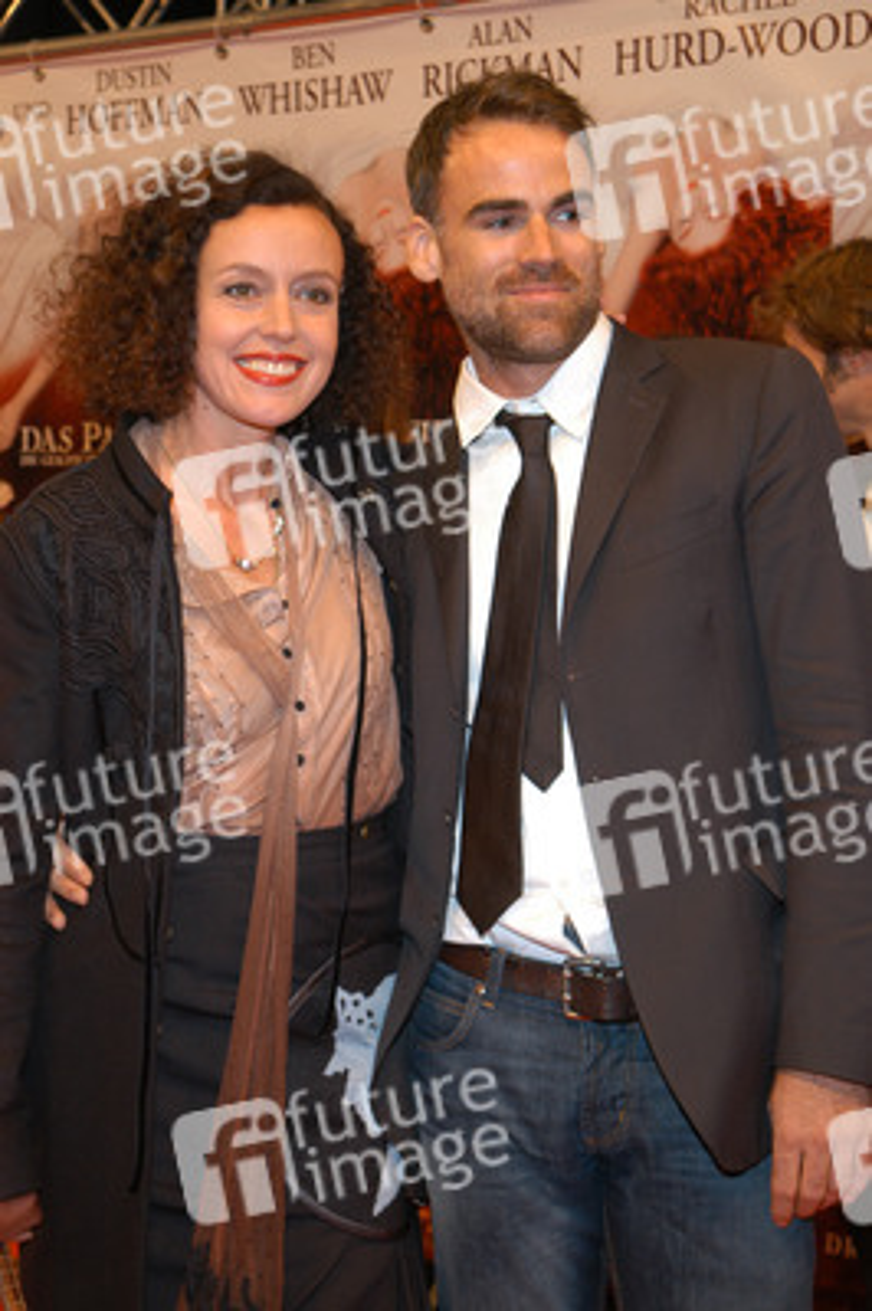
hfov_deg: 18.2
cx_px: 436
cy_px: 656
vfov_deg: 27.0
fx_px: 2730
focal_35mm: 75
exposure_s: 1/100
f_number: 5.6
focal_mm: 50
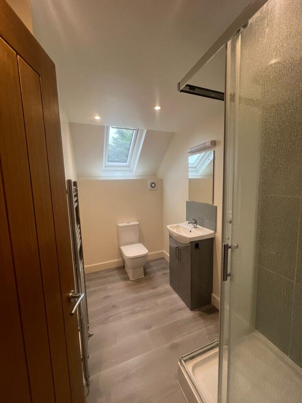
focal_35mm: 13
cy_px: 202
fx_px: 151
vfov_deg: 106.2
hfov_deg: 89.9
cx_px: 151
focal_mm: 1.57
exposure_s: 1/100
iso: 80
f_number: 1.8
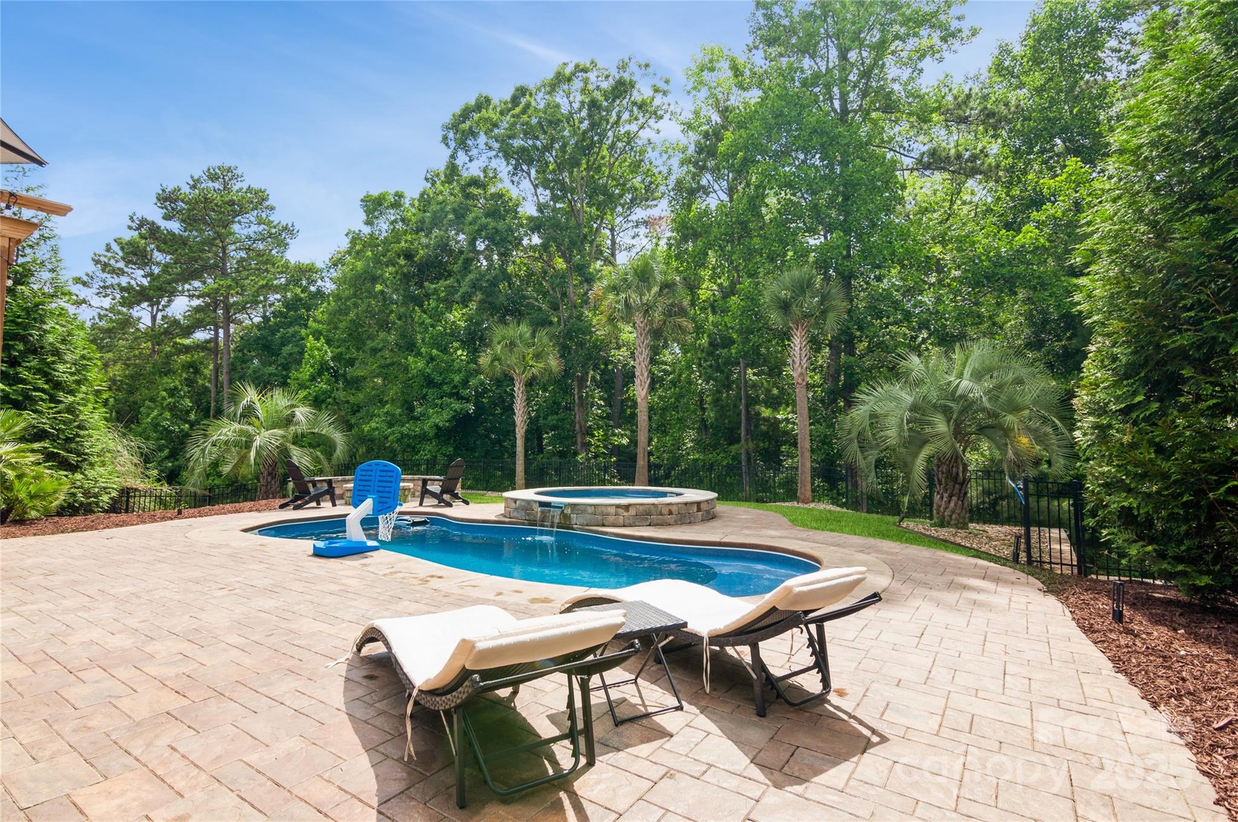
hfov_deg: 95.1
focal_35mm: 16
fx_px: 567
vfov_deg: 71.9
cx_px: 619
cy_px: 411
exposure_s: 1/200
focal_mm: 11
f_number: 8
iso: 200
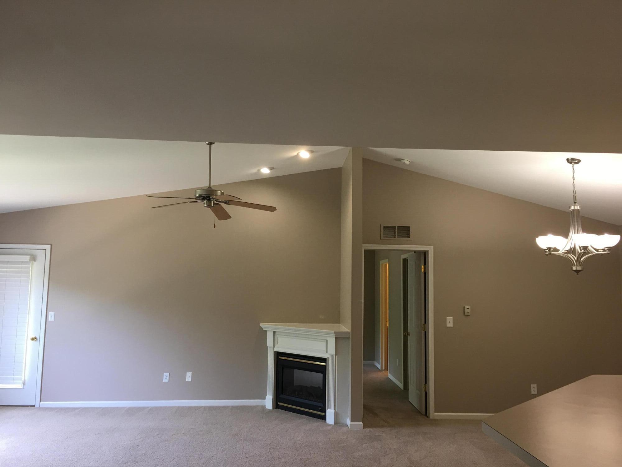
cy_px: 234
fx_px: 521
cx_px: 311
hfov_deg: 61.7
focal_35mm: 29
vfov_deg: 48.2
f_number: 2.2
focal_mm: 4.15
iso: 25
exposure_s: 1/15
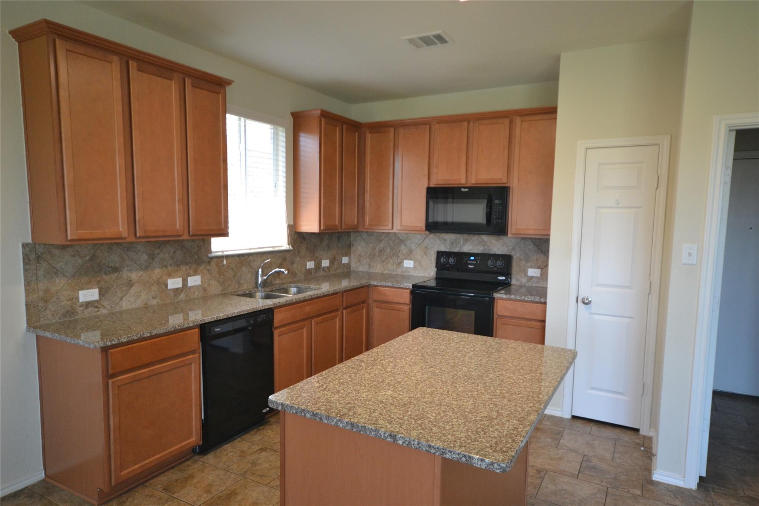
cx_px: 380
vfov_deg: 56.1
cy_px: 253
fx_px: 474
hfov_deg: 77.3
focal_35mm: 22
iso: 1100
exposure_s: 1/60
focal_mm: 15
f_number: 5
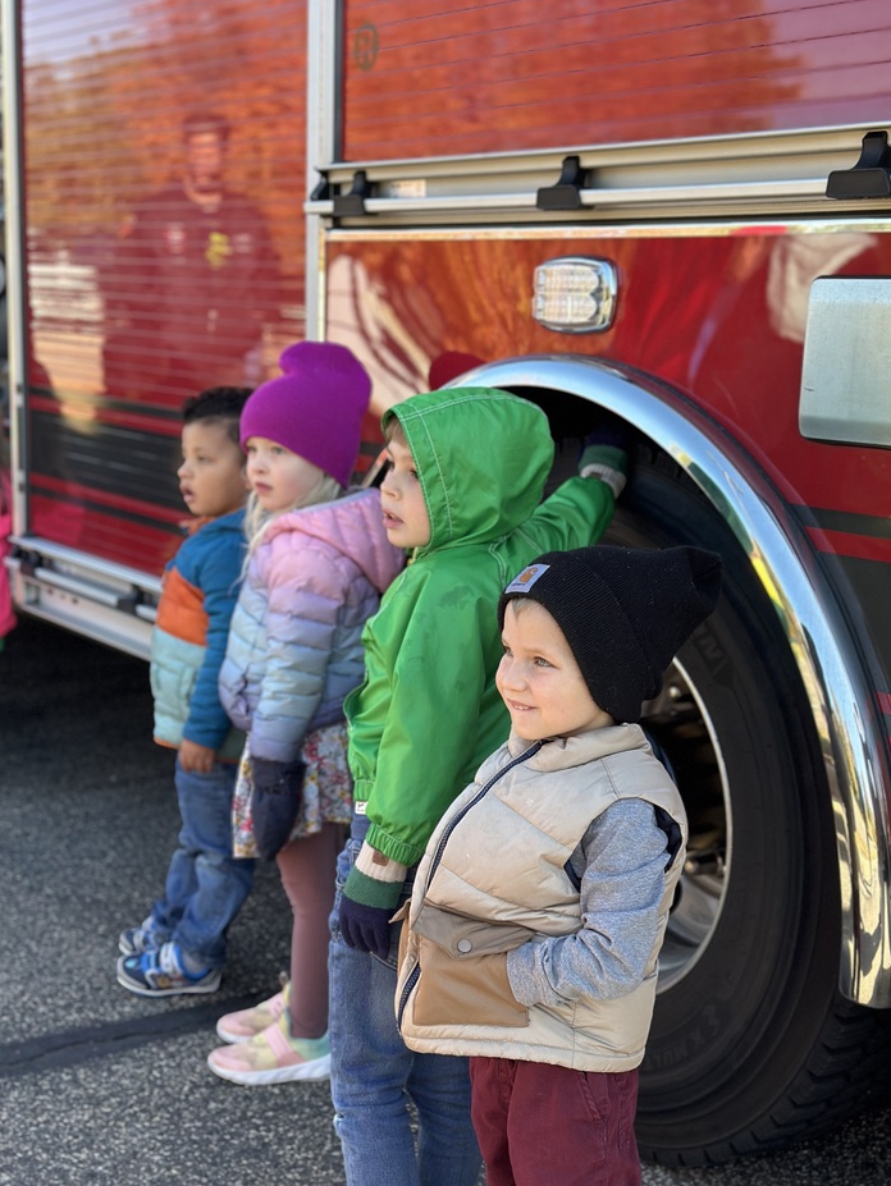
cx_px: 470
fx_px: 1818
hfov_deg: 27.5
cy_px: 610
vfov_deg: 36.2
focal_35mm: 53
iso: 80
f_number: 1.78
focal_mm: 6.86
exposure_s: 1/615
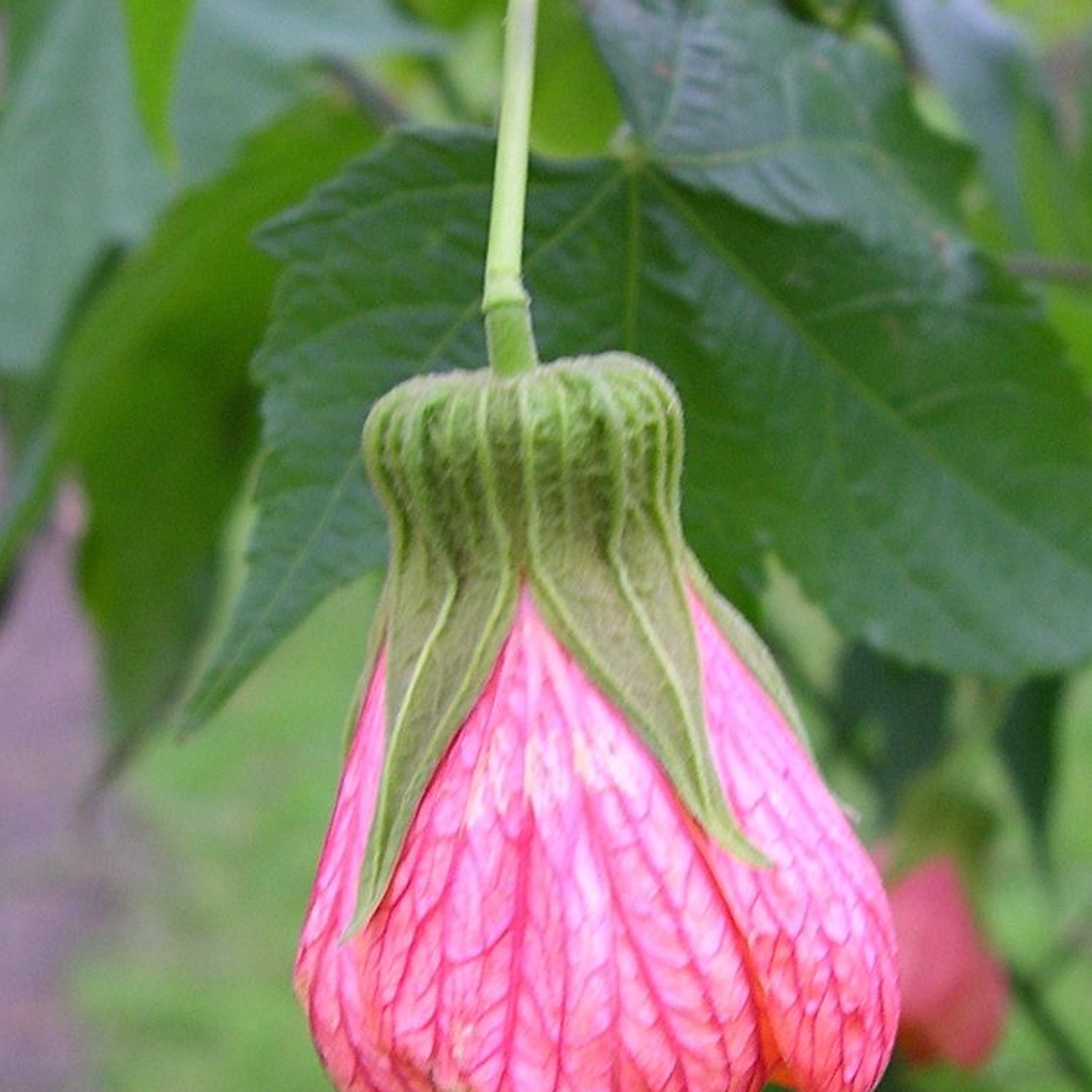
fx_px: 1606
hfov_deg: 37.6
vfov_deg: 37.4
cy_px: 640
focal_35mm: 45
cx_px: 547
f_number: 2.8
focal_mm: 8
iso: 100
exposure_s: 1/52
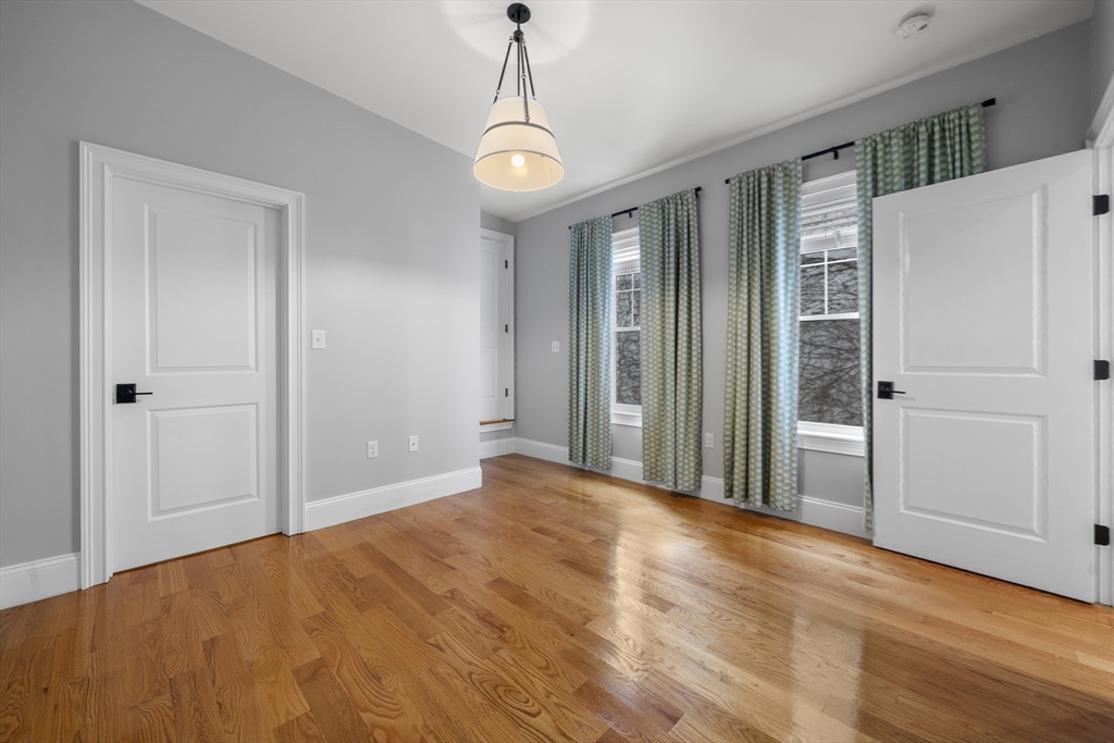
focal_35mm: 13
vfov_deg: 85.4
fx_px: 402
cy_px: 372
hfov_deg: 108.3
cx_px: 557
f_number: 7.1
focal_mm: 13
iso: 320
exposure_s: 1/1.67
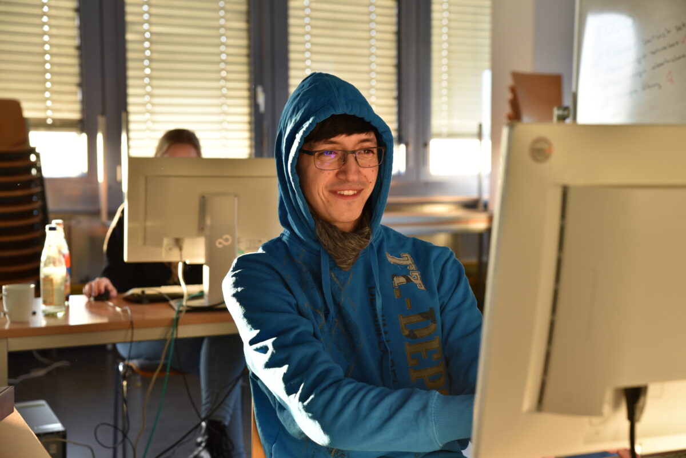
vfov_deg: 24.6
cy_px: 229
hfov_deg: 36.2
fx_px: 1048
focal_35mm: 55
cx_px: 343
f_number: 4
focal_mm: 55
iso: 400
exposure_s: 1/60
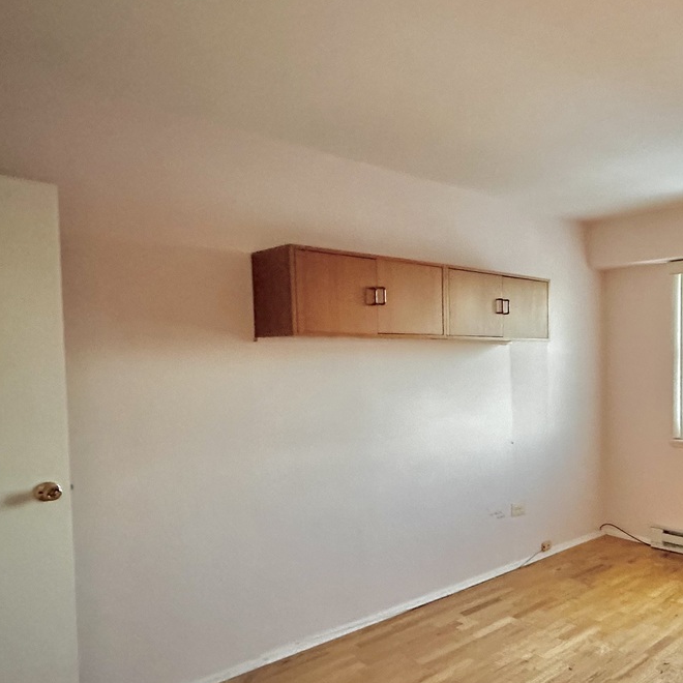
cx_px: 620
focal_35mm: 27
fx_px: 603
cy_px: 390
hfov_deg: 51.8
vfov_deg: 58.8
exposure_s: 1/60
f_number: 2.2
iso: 800
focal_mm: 2.22
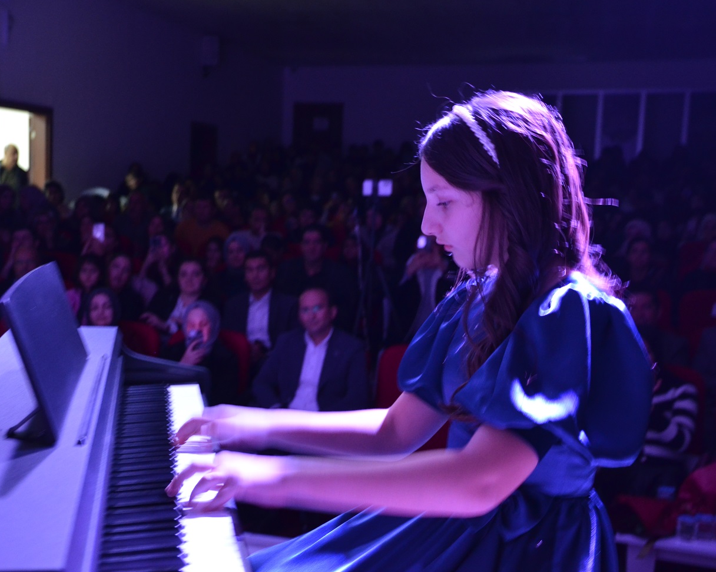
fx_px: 1102
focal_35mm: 52
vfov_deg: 29.1
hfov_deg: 35.9
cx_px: 286
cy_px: 288
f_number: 4
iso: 1600
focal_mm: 30
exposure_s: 1/13
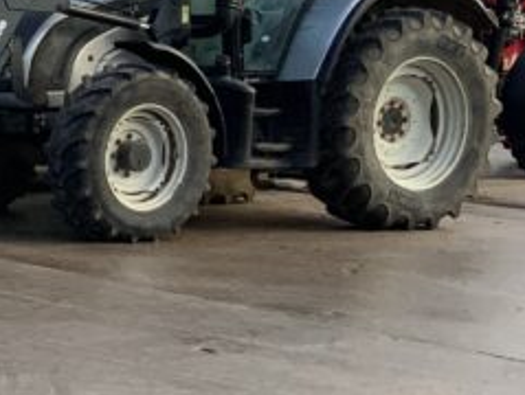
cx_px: -459
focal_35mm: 124
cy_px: 187
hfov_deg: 13.9
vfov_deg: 12.0
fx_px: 1883
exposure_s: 1/338
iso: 16
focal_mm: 3
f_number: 1.8
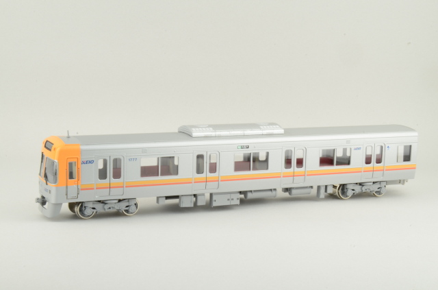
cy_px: 145
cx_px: 219
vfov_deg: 18.8
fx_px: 874
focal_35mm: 72
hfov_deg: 28.1
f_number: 29
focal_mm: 48
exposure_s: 1/3
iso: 320
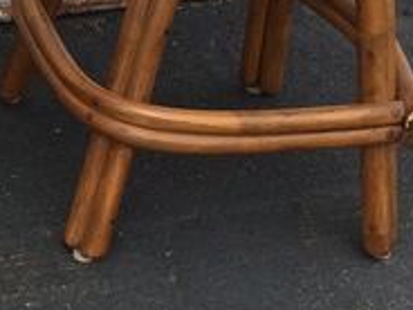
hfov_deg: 12.3
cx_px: -325
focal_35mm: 147
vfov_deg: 10.0
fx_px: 1754
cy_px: -17
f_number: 2.2
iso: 40
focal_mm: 4.12
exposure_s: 1/1466
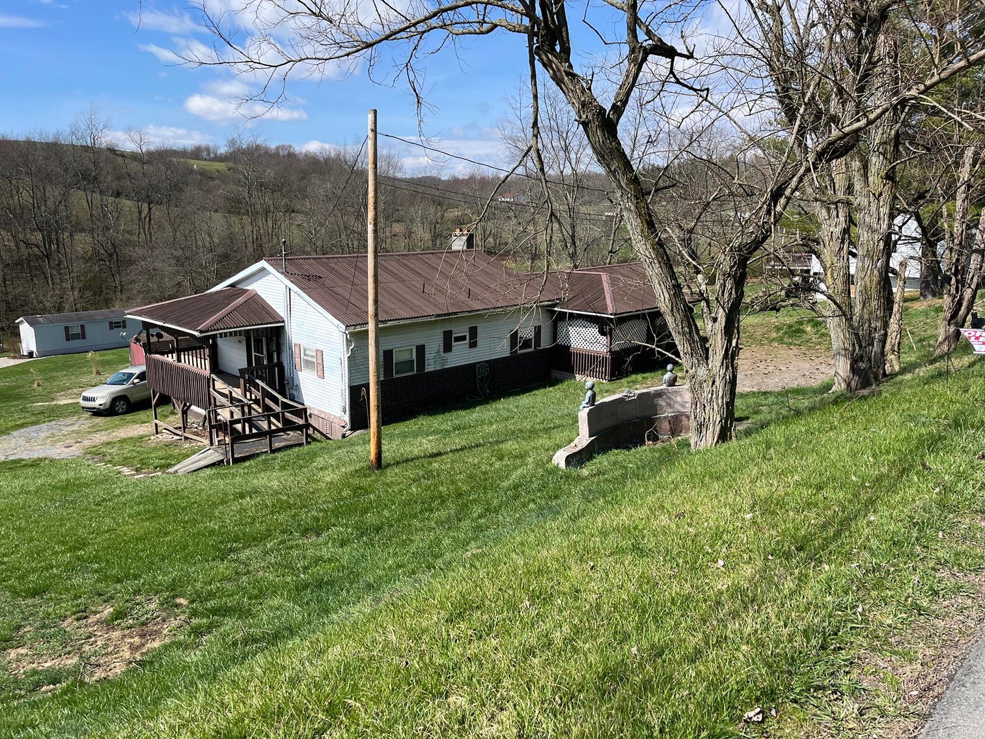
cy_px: 370
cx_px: 492
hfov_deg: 67.3
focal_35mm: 26
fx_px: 740
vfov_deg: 53.1
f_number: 1.6
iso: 50
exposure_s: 1/2688
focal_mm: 5.1
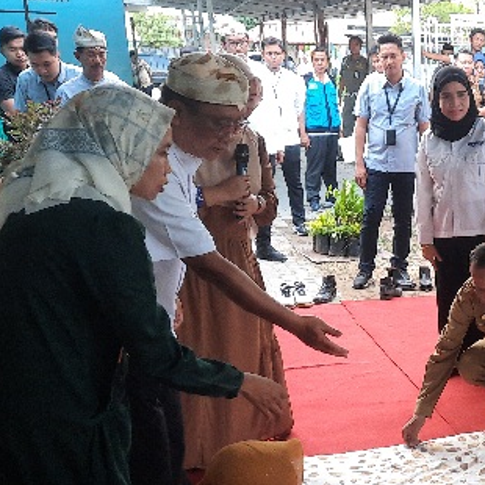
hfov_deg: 28.0
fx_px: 904
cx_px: 498
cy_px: 357
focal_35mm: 57
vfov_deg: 29.6
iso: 200
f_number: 2
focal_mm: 4.6
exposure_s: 1/50
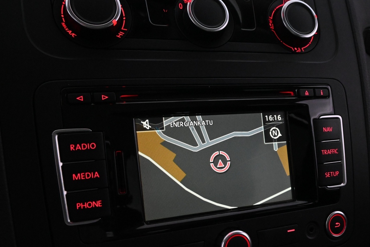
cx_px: 224
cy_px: 167
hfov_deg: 51.5
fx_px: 380
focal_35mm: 37
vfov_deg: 35.5
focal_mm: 18
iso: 5000
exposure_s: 1/60
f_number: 6.3
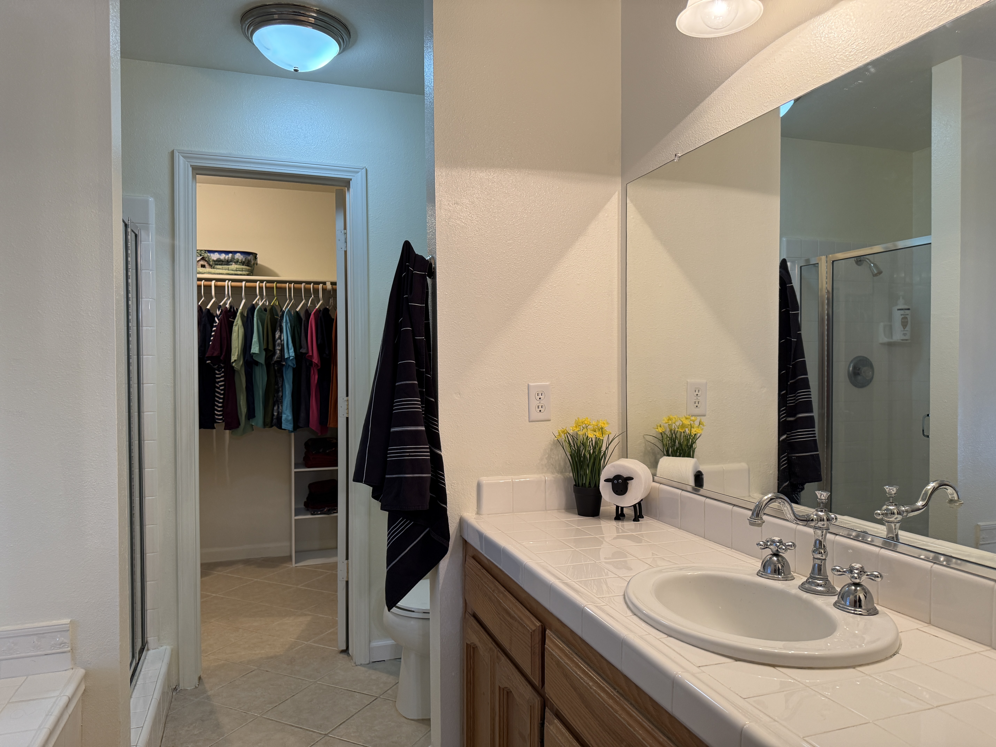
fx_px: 691
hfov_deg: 71.6
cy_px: 374
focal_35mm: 24
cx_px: 498
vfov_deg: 56.8
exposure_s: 1/120
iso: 160
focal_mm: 6.76
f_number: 1.78
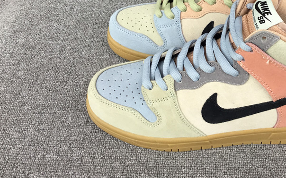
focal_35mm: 49
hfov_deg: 40.2
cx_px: 206
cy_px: 41
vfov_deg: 25.9
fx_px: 382
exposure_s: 1/100
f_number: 2.4
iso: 40
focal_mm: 3.3
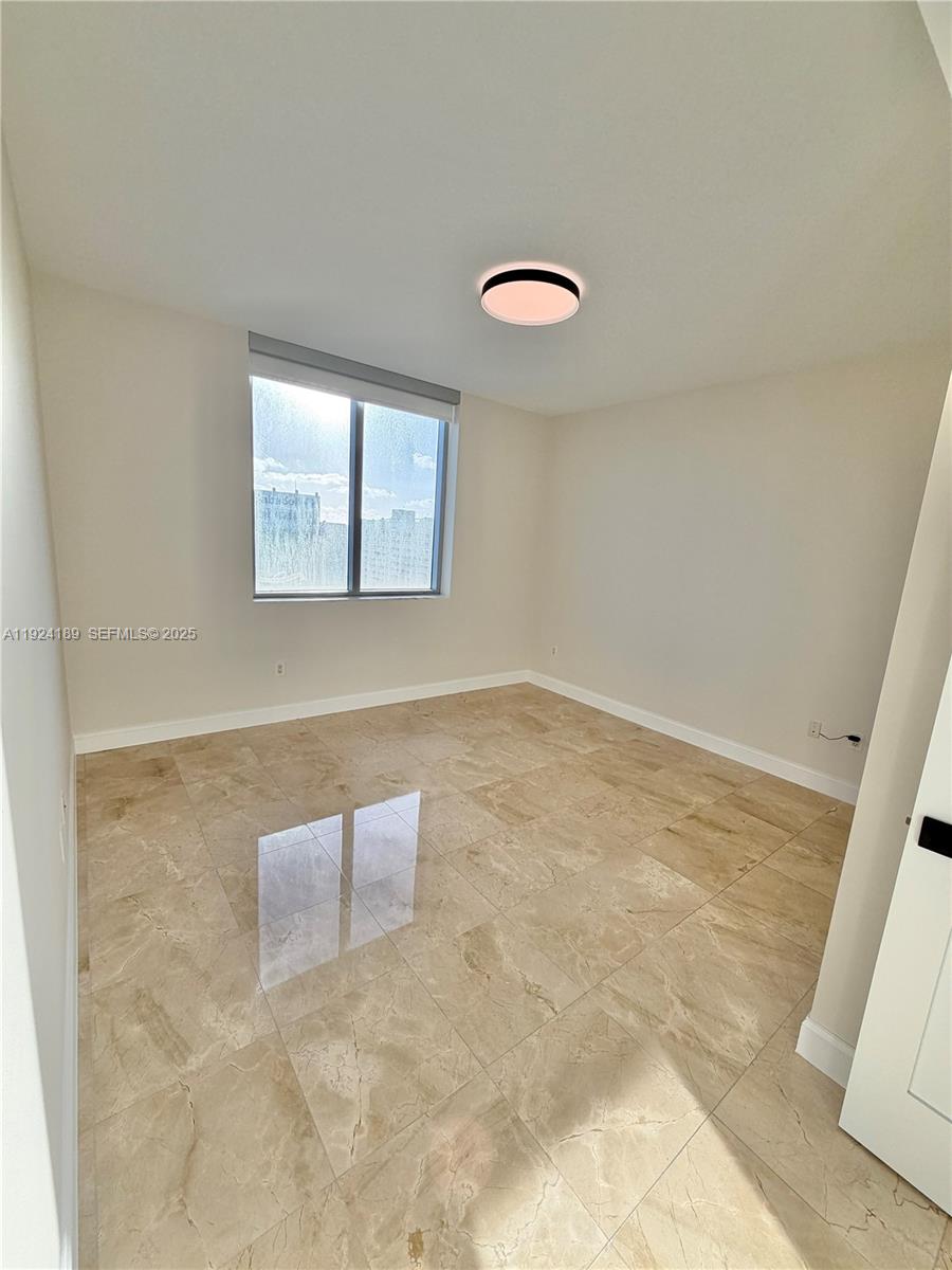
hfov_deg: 85.7
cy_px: 635
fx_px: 513
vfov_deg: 102.1
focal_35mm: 14
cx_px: 476
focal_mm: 2.22
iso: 50
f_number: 2.2
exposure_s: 1/285
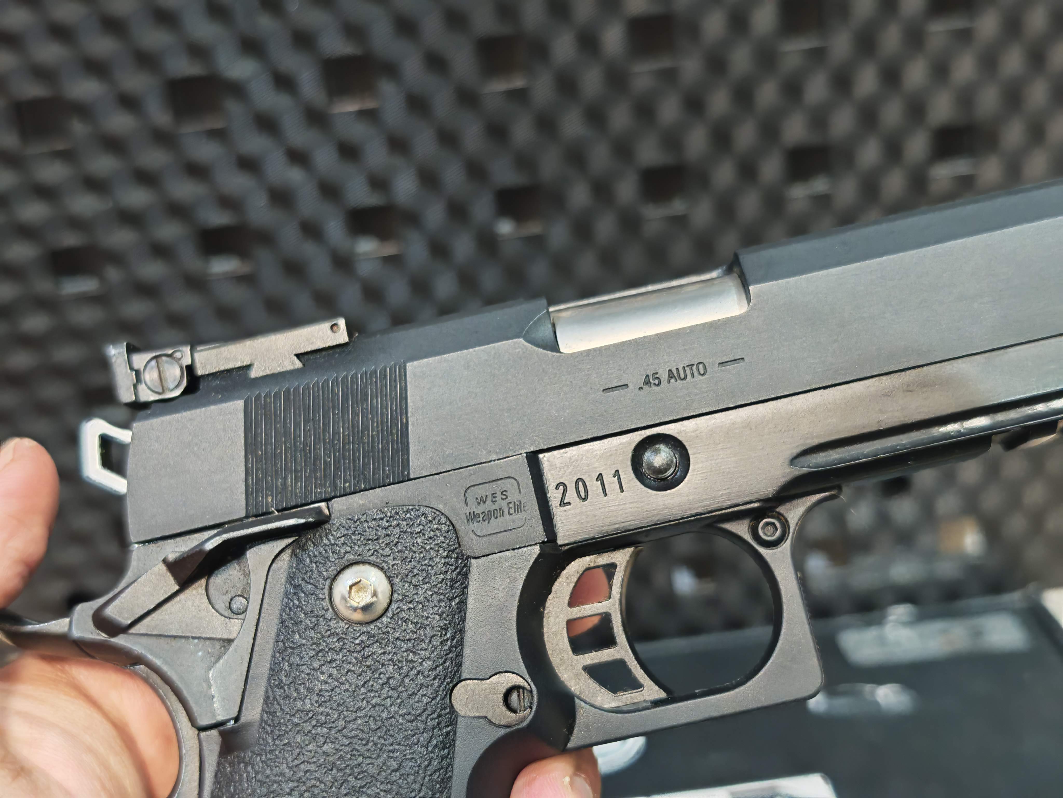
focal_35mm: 48
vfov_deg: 30.3
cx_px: 532
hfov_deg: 39.7
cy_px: 399
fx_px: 1474
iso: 200
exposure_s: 1/33
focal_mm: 6.83
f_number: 1.4
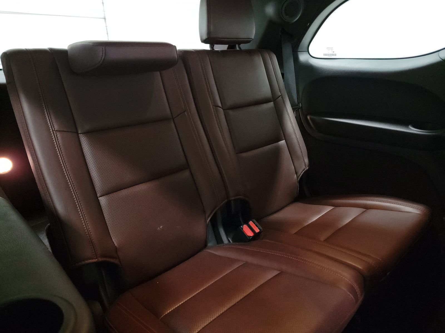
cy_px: 166
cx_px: 222
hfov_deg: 71.6
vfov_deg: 56.8
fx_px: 309
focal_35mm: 24
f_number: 1.8
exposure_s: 1/59
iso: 1996
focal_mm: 6.7
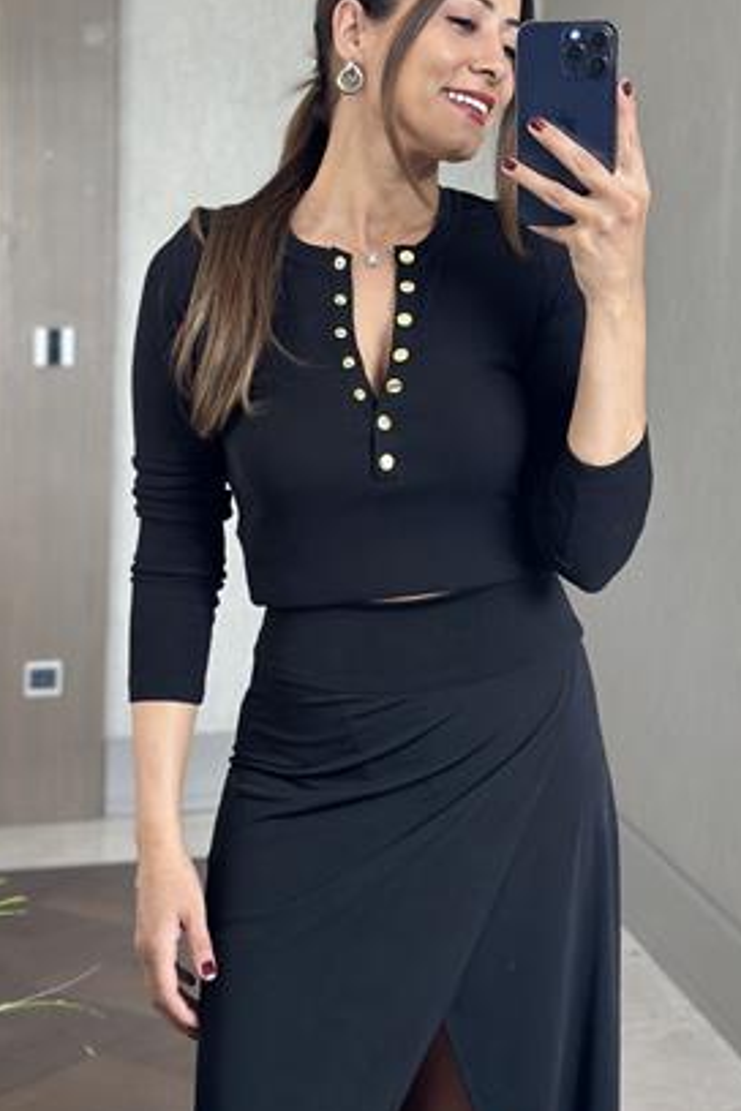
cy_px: 444
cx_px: 379
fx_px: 1914
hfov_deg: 21.9
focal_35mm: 62
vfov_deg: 32.3
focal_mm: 6.86
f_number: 1.78
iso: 125
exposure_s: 1/95
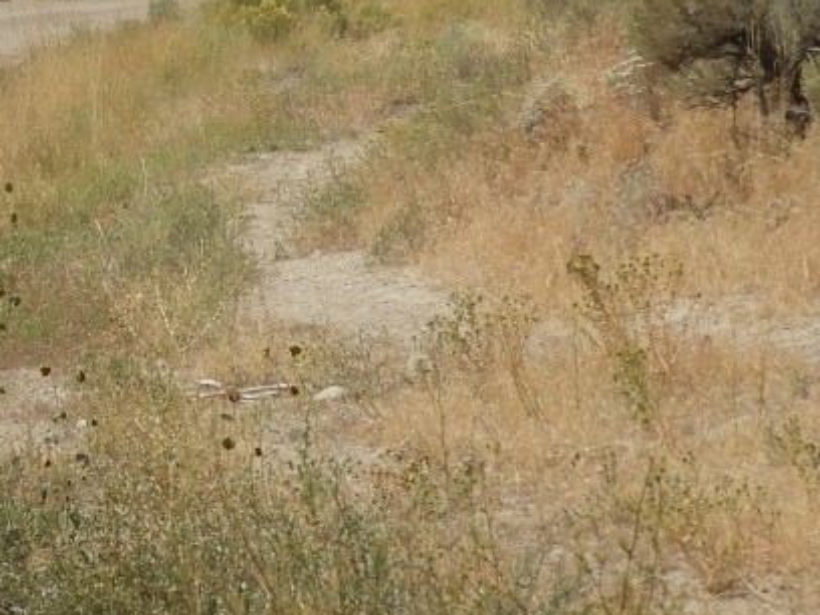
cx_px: -400
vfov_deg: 4.0
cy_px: -251
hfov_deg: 5.3
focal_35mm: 371
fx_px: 8788
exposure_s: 1/1000
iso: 100
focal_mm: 18.8
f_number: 4.8
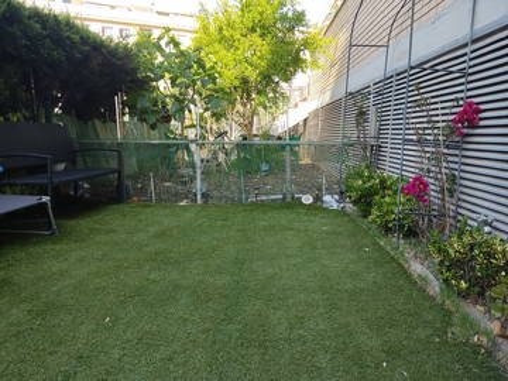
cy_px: 190
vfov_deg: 54.9
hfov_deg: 69.4
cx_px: 254
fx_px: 367
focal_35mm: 25
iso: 50
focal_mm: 4.71
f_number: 1.79
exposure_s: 1/246
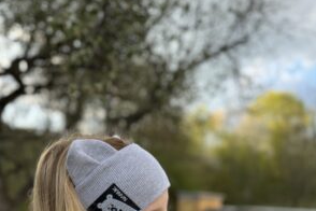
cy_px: 194
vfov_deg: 36.3
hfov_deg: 55.8
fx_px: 298
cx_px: 160
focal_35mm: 34
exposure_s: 1/351
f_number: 1.78
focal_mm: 6.76
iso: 100
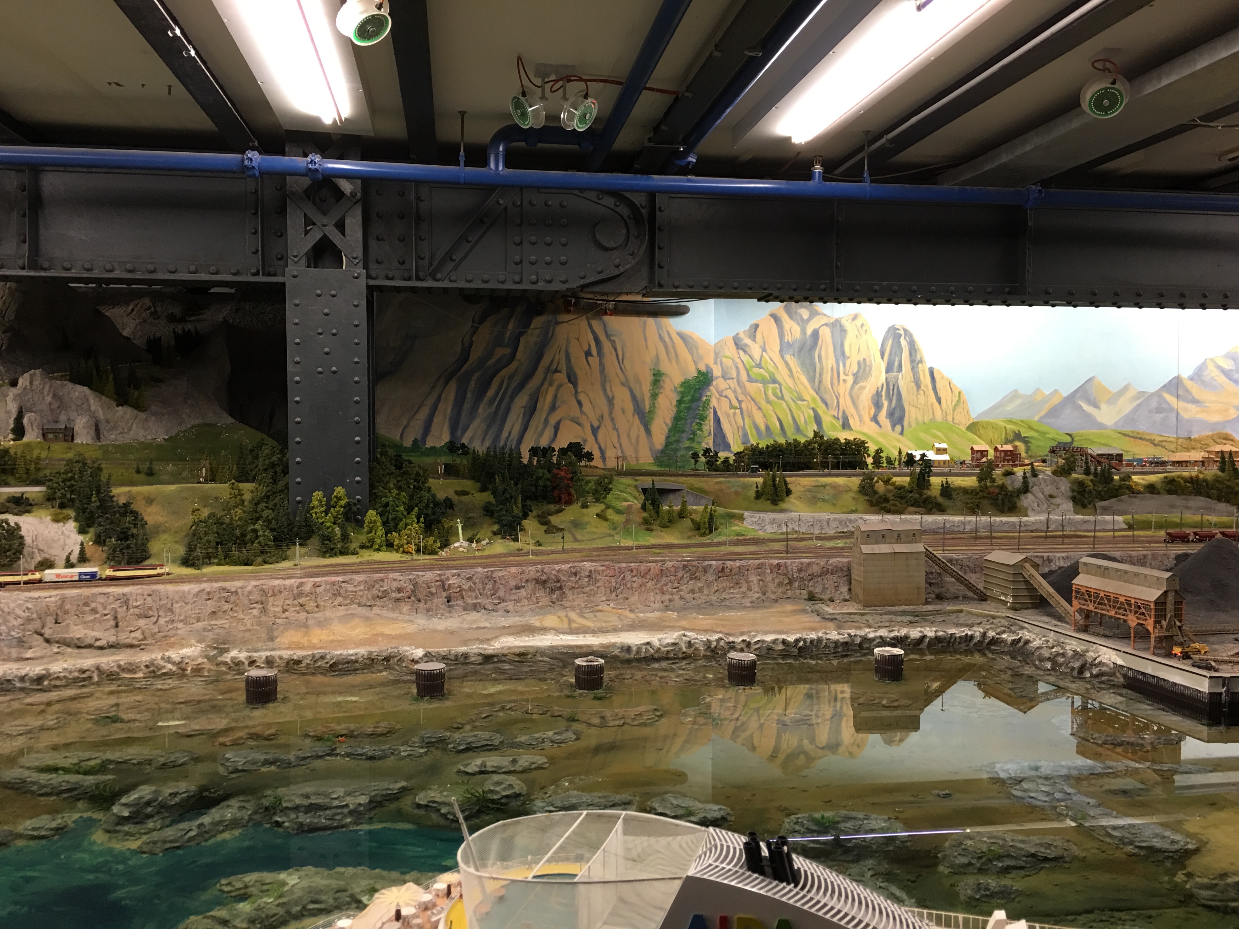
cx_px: 620
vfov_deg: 48.2
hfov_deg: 61.7
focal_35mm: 29
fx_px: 1038
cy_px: 464
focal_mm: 4.15
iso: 50
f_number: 2.2
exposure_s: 1/17
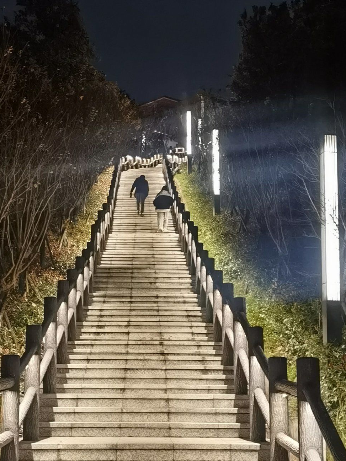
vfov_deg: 24.4
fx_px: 1066
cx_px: 167
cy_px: 247
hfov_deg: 18.4
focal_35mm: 80
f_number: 1.9
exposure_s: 1/50
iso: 320
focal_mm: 6.67
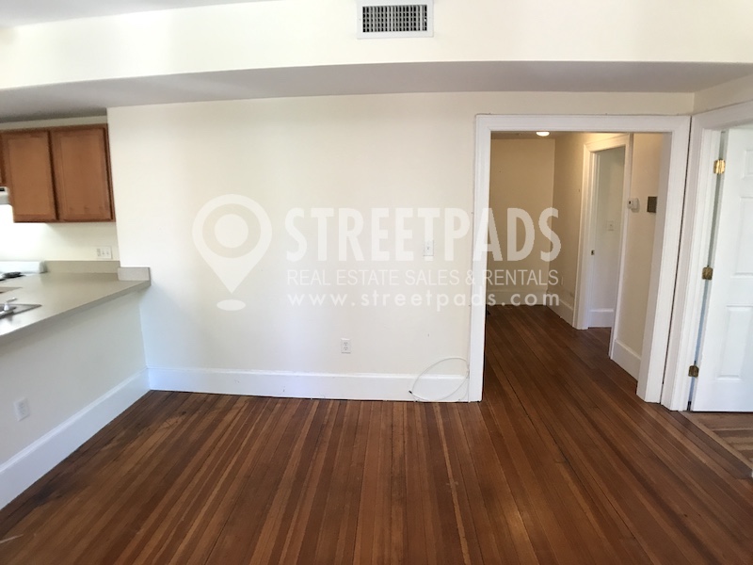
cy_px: 282
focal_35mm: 28
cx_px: 376
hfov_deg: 63.4
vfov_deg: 49.7
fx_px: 609
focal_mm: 3.99
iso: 40
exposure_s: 1/30
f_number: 1.8
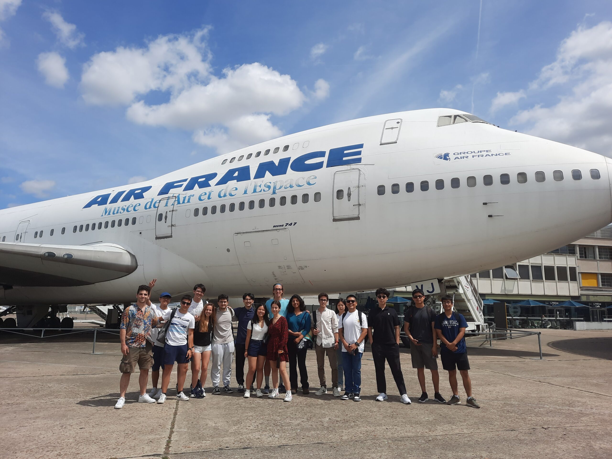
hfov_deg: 69.4
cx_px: 306
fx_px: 442
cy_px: 230
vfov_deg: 54.9
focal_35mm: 25
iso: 32
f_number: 2
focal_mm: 4.6
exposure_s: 1/1761
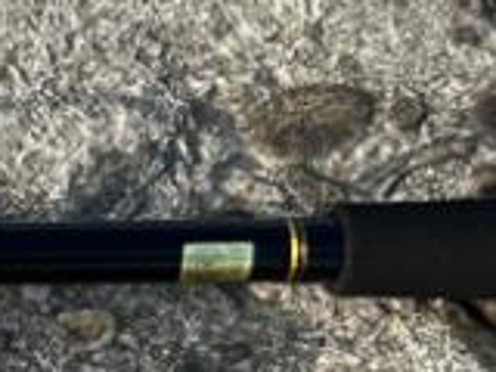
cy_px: 608
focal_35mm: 162
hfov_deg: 11.1
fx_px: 2321
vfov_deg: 8.9
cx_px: -477
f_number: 1.5
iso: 50
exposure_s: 1/2299
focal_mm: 5.7
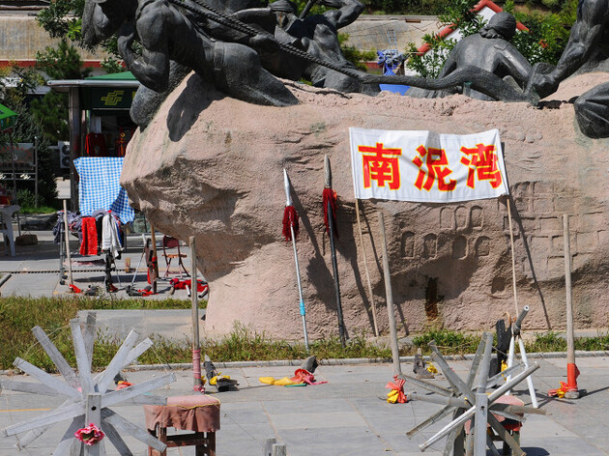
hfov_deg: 22.2
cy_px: 223
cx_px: 418
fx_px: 1548
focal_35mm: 88
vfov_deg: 16.8
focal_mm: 48
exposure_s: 1/200
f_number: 11
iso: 100
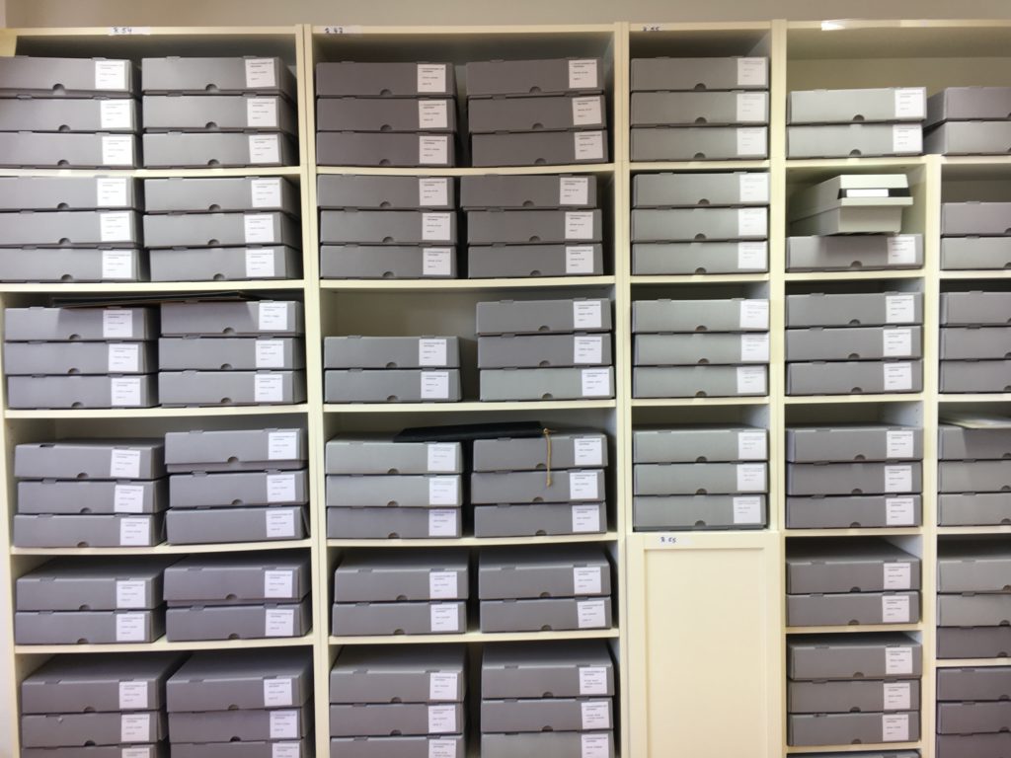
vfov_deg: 48.2
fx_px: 847
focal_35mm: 29
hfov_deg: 61.7
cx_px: 506
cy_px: 379
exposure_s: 1/50
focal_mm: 4.15
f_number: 2.2
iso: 32
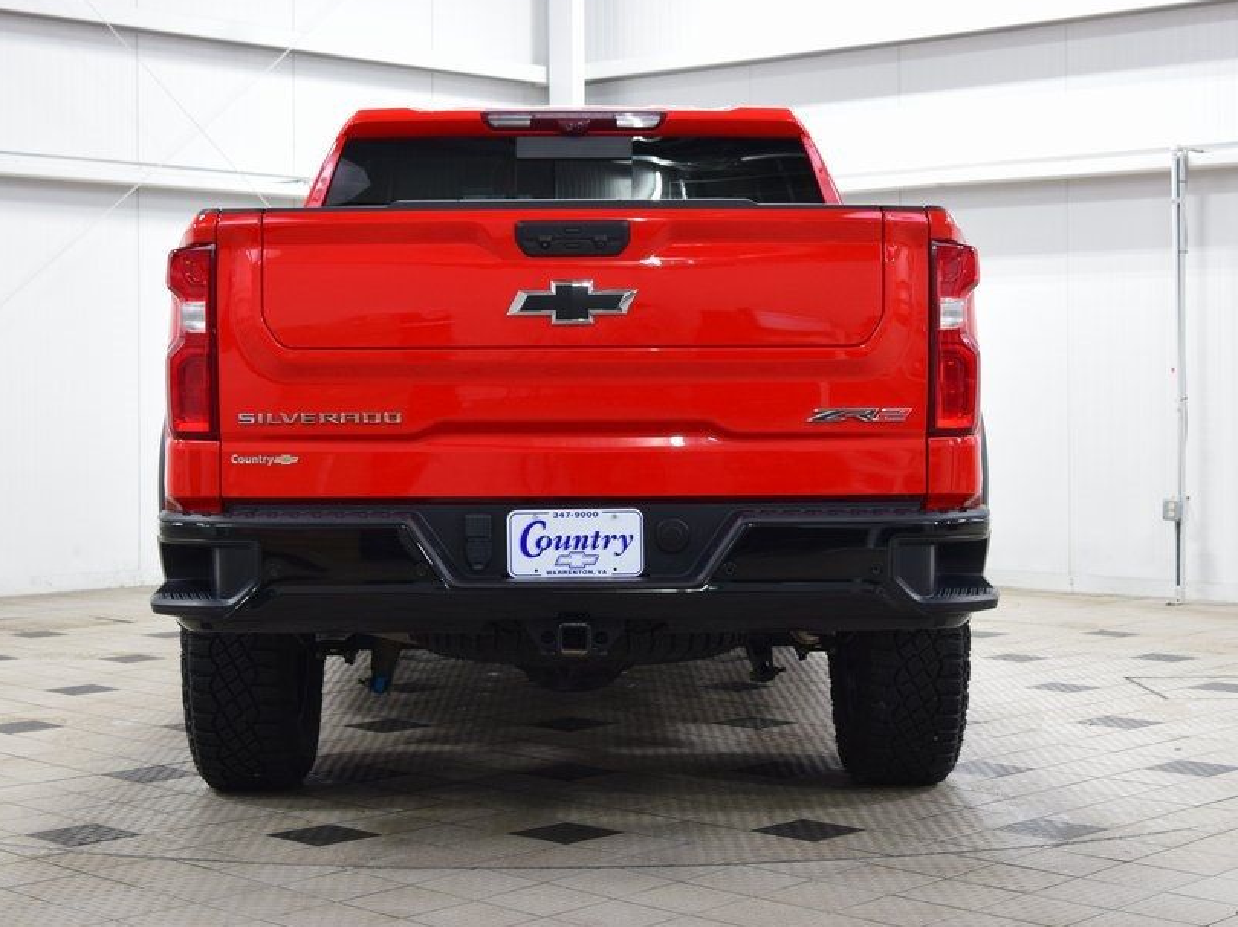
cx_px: 578
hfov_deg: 31.2
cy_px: 425
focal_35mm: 62
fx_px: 2217
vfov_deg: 23.6
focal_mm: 34
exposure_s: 1/15
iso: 800
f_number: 6.3
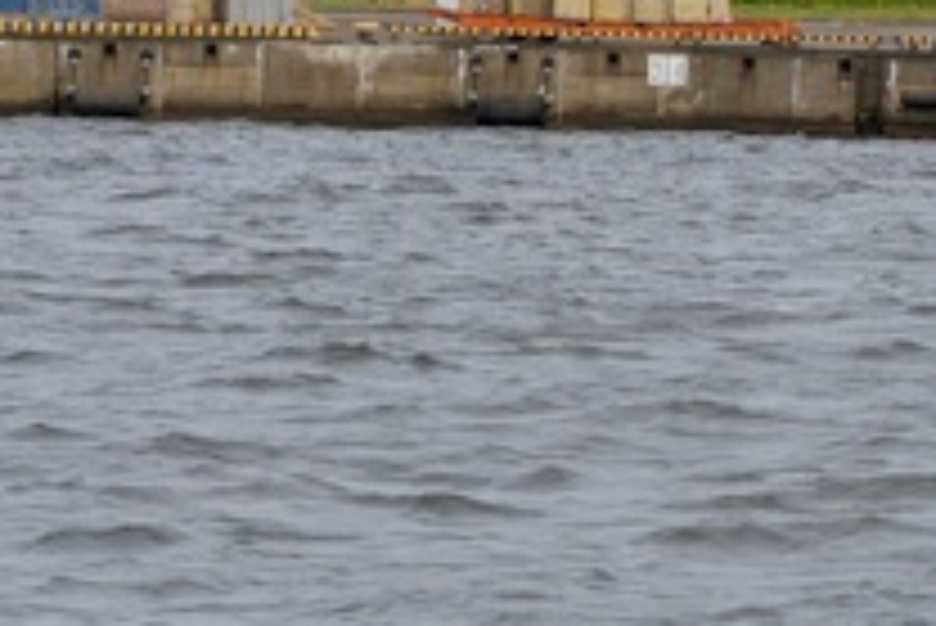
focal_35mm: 266
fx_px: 6921
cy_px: -225
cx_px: 1120
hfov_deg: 7.7
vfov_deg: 5.1
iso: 320
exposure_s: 1/800
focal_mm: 70
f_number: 5.6
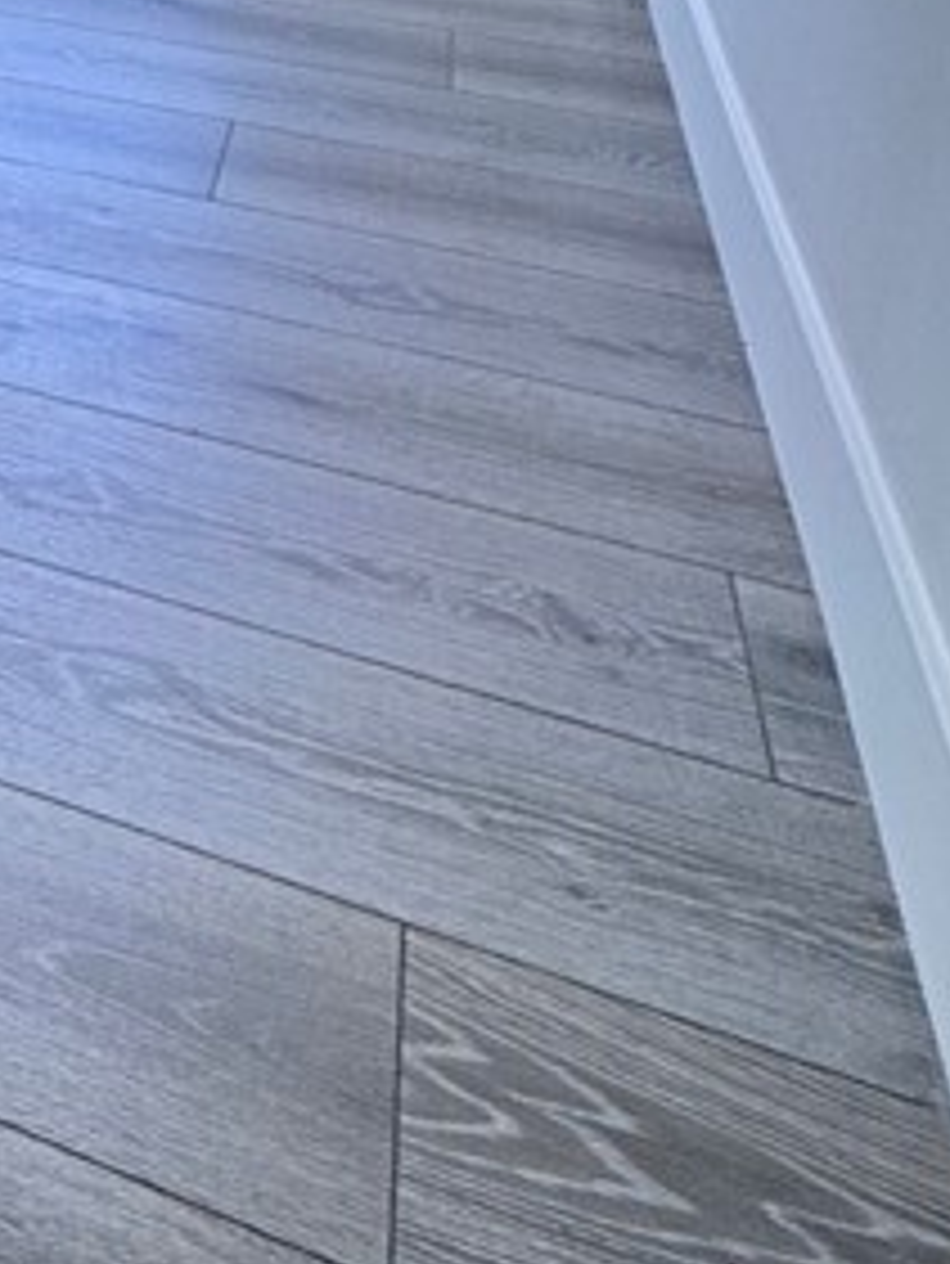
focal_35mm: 51
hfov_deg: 23.3
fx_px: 1865
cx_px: -450
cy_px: -495
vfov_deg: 28.5
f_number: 2.2
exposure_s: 1/99
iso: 125
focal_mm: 2.22
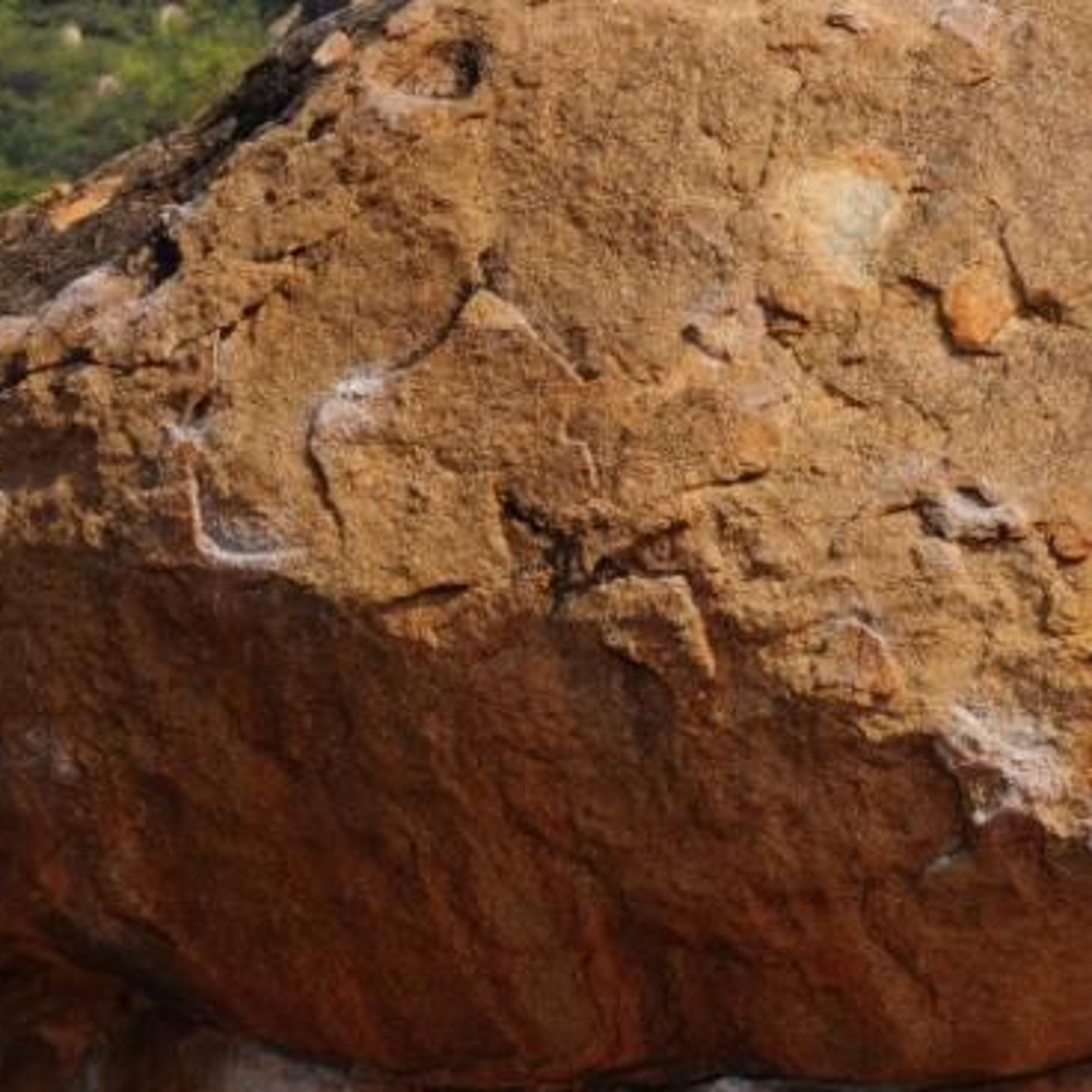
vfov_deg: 7.1
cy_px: 392
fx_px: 8851
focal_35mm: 248
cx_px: 858
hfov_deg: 7.1
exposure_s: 1/500
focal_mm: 70
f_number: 10
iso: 250
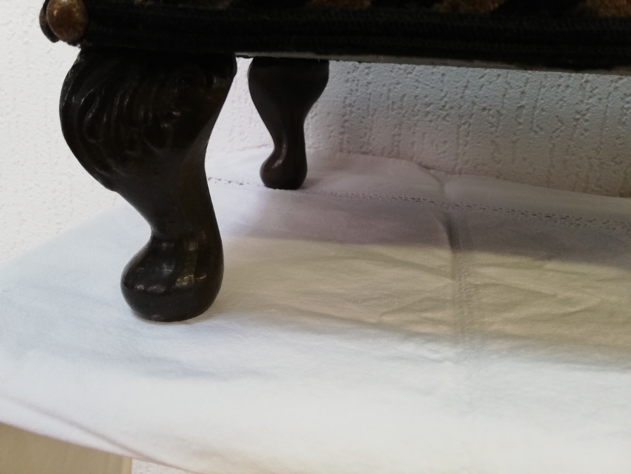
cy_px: 237
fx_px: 474
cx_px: 316
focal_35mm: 26
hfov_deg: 67.3
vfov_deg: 53.1
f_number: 2.2
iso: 160
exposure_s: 1/33.3
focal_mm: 3.81
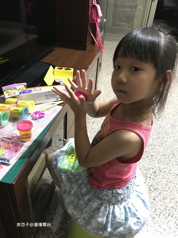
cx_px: 89
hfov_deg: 49.7
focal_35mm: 28
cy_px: 119
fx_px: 192
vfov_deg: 63.4
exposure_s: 1/4
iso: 100
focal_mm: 3.99
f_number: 1.8
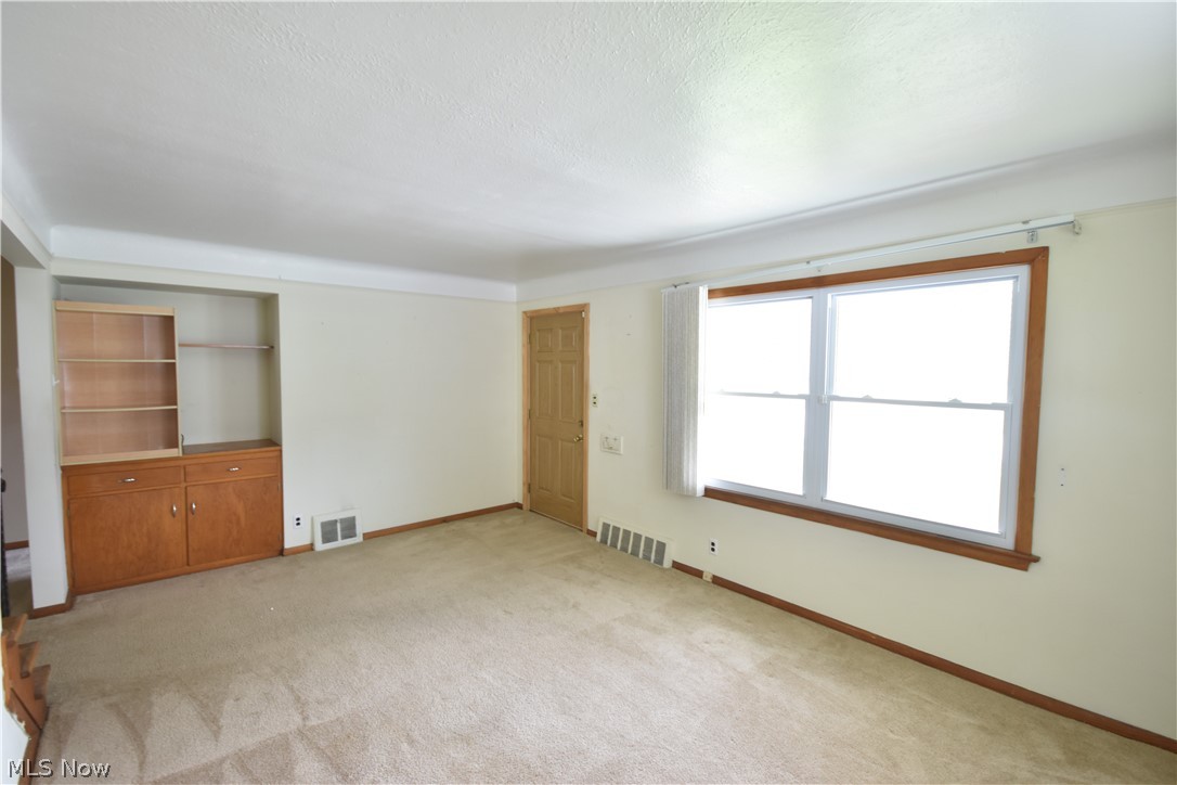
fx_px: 490
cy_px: 392
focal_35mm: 15
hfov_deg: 100.4
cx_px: 588
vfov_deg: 77.3
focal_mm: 10
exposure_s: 1/15
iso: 400
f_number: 4
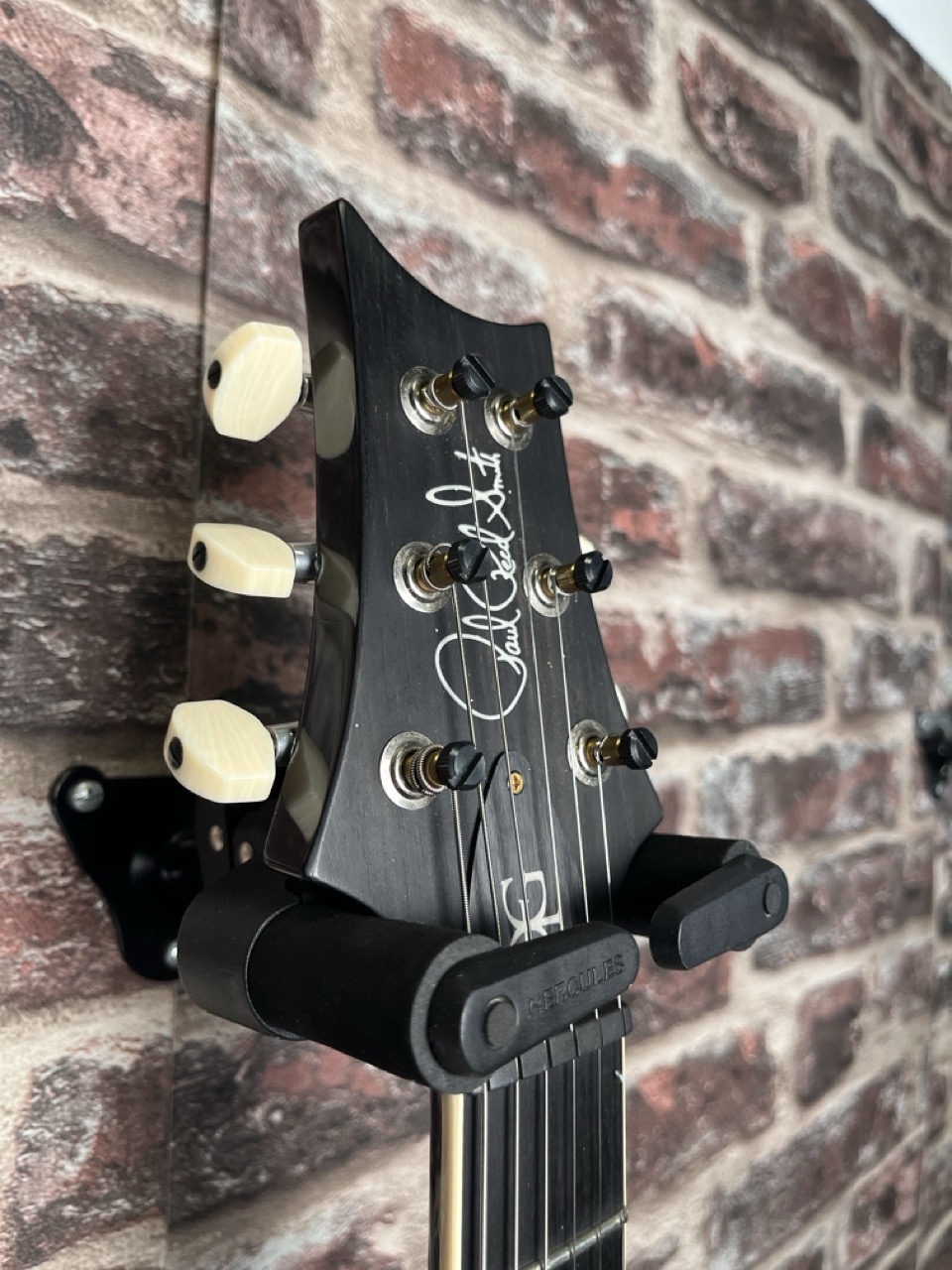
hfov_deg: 53.1
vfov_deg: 67.3
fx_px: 953
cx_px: 476
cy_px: 635
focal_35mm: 26
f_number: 1.6
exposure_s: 1/122
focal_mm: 5.1
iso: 80
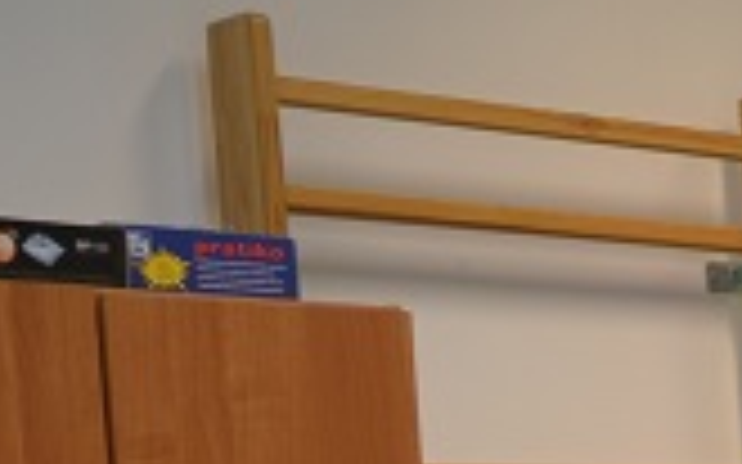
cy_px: 840
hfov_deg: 12.5
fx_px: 2689
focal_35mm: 133
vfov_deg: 9.4
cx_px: 1745
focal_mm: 18
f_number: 3.5
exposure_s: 1/30
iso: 200
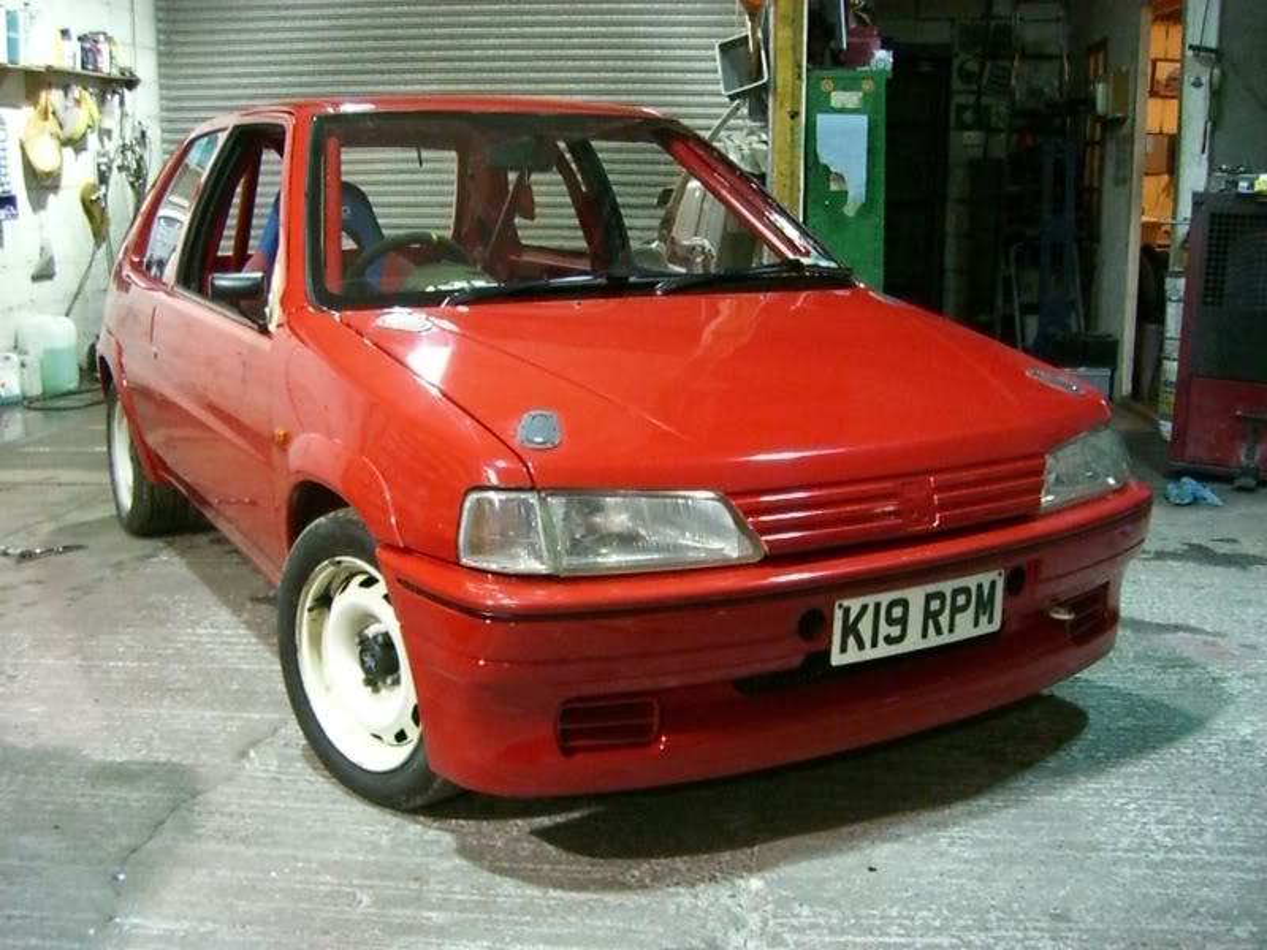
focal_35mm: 38
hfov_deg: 49.0
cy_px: 475
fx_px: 1391
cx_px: 634
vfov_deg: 37.7
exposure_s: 1/50
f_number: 2.7
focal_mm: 6.2
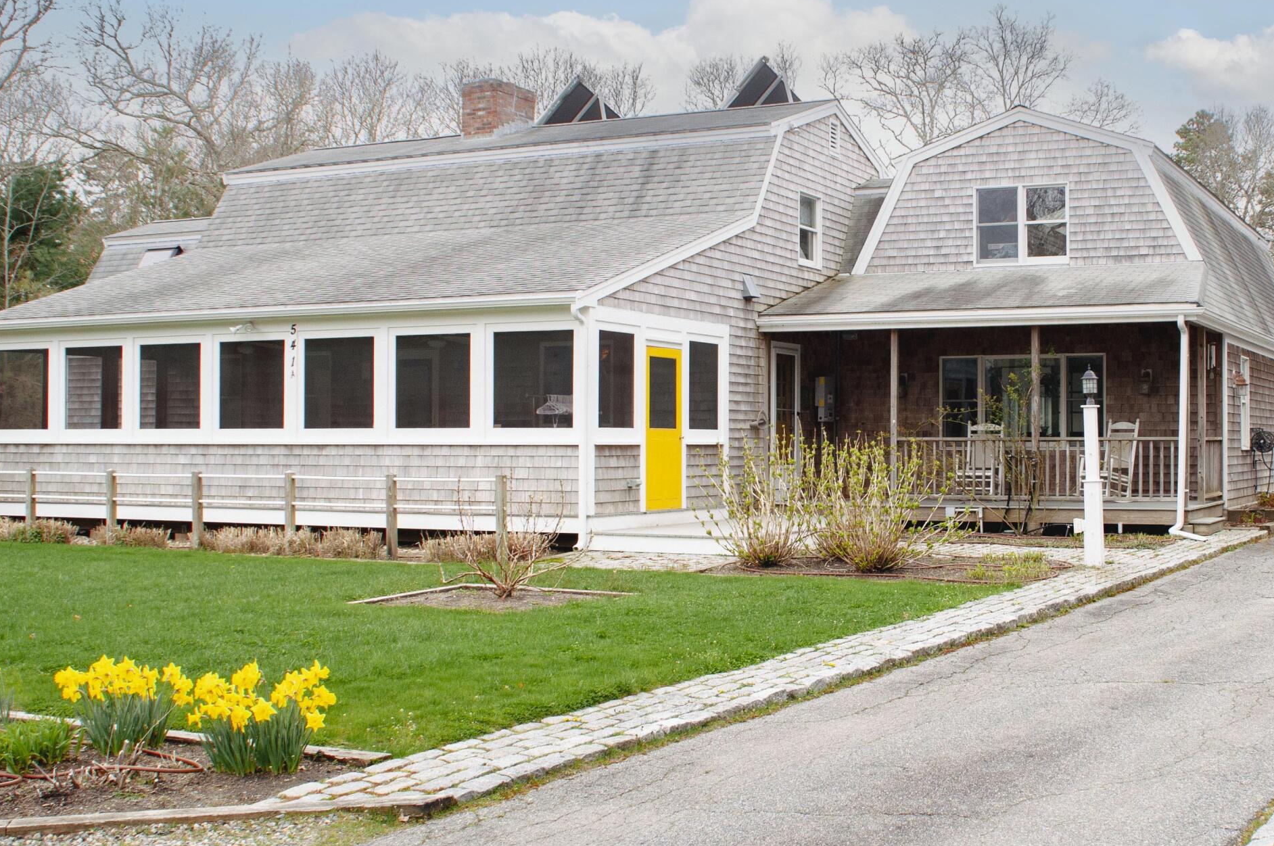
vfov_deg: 31.1
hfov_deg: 44.7
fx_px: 1520
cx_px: 870
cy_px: 385
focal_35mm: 43
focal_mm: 18
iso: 250
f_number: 8
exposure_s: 1/125
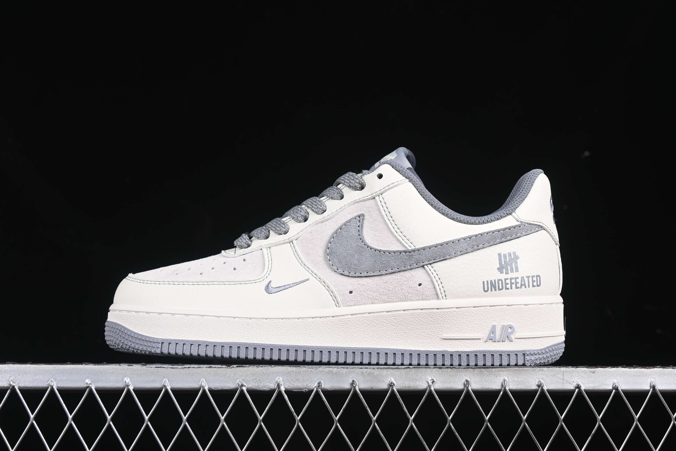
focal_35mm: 75
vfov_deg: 18.2
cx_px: 338
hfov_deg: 27.0
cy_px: 226
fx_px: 1408
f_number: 8
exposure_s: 1/80
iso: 160
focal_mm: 50
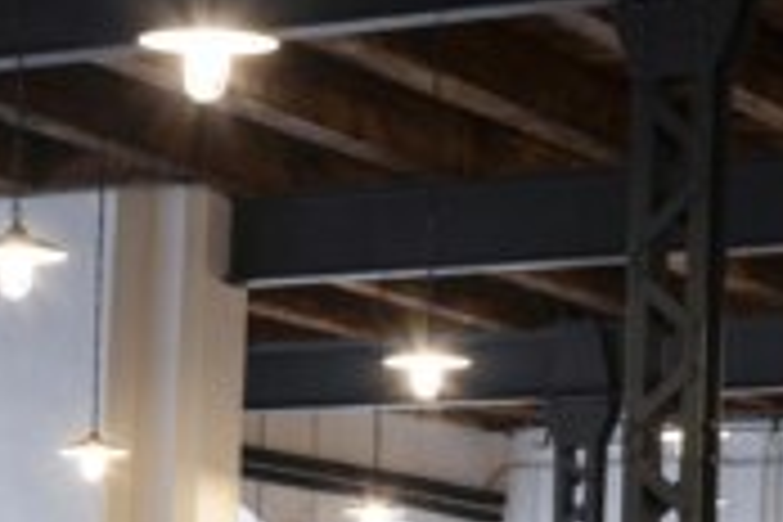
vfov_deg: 7.4
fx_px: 3849
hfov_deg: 11.3
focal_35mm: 177
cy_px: 1062
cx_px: -256
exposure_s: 2.5
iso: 100
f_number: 10
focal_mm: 40
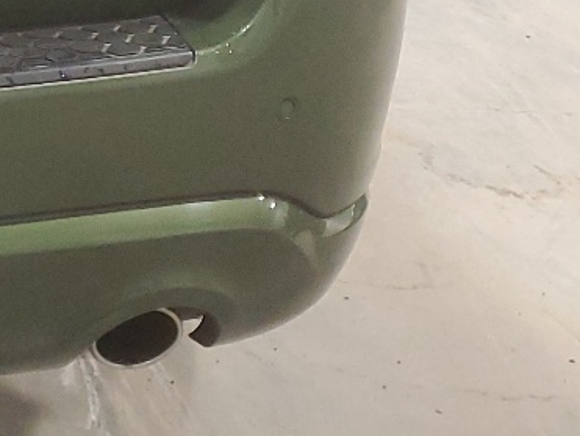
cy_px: -323
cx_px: -433
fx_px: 1878
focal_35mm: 112
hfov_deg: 15.4
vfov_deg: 12.2
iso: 228
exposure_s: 1/60.2
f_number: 1.5
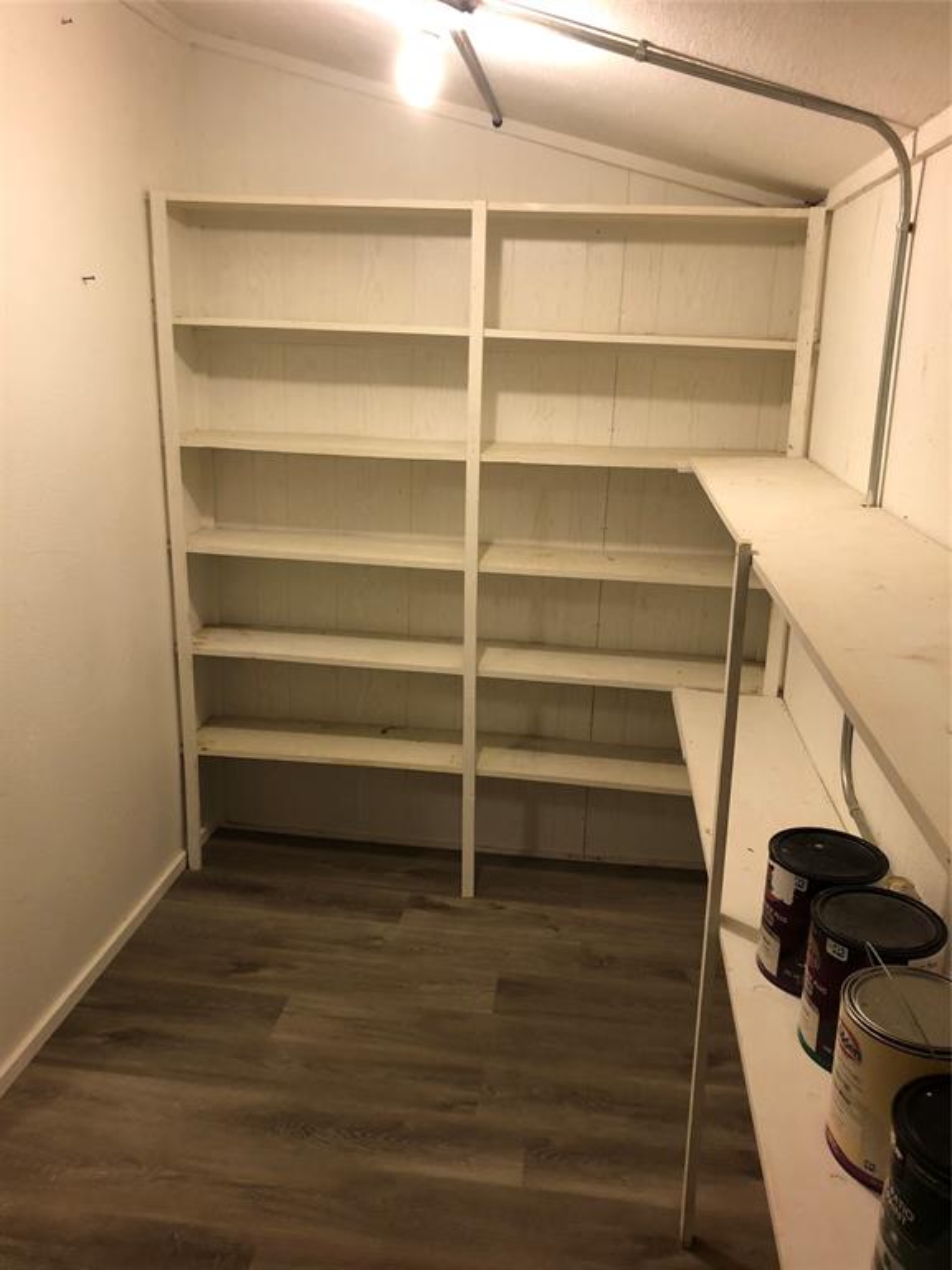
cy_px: 635
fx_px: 1027
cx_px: 476
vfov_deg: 63.4
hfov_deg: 49.7
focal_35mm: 28
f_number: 1.8
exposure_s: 1/15
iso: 50
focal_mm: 3.99
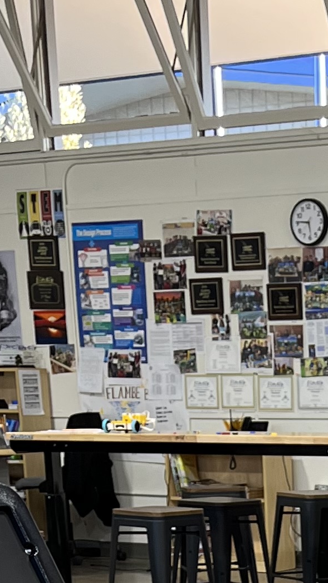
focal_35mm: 109
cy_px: 1055
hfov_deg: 10.8
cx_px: 436
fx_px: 1686
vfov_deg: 16.4
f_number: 1.6
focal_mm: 5.1
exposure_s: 1/120
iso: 64
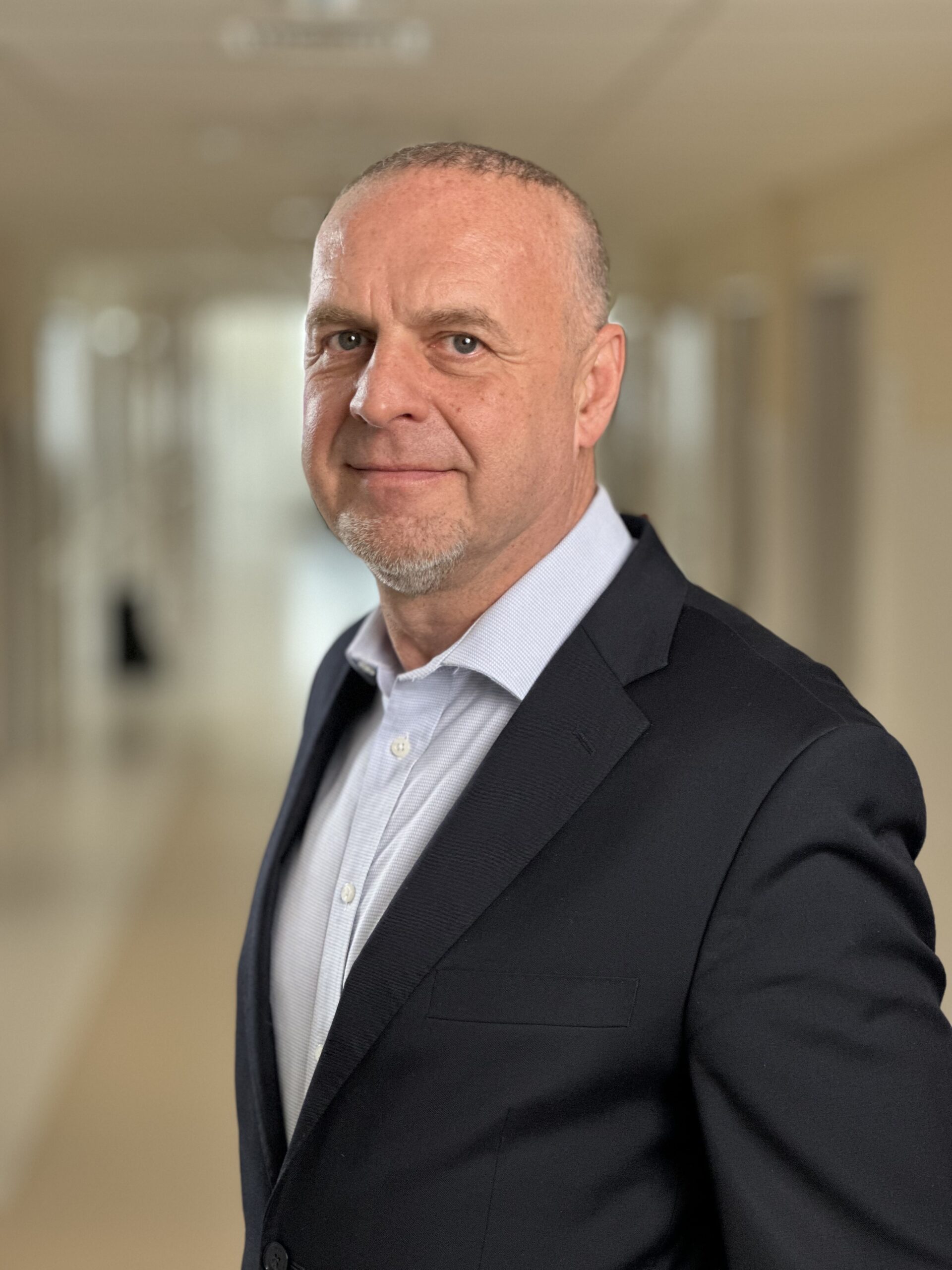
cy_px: 635
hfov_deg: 19.1
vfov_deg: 25.3
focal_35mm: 77
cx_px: 476
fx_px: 2824
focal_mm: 9
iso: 250
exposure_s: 1/90
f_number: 2.8
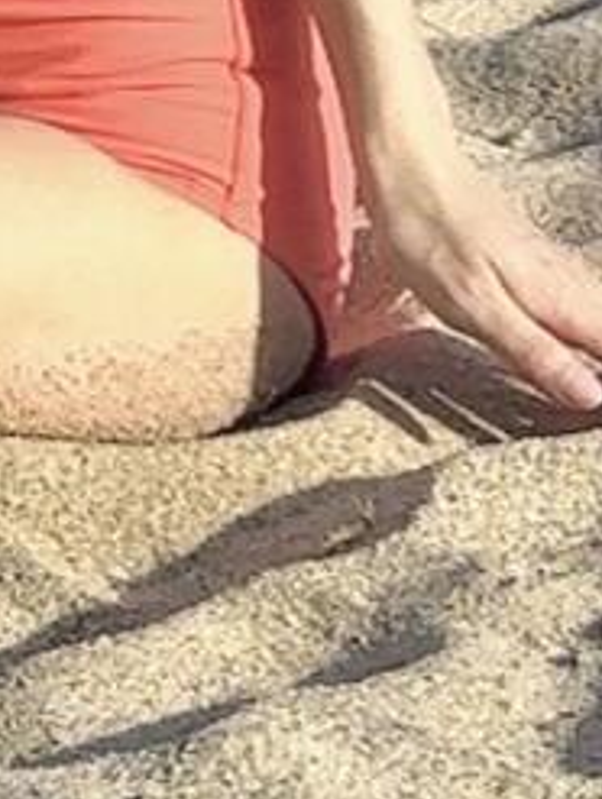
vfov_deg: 7.0
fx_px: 5921
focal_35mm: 256
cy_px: -1473
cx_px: -544
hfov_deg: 5.7
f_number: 1.78
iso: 80
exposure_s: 1/4545
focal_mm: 6.86
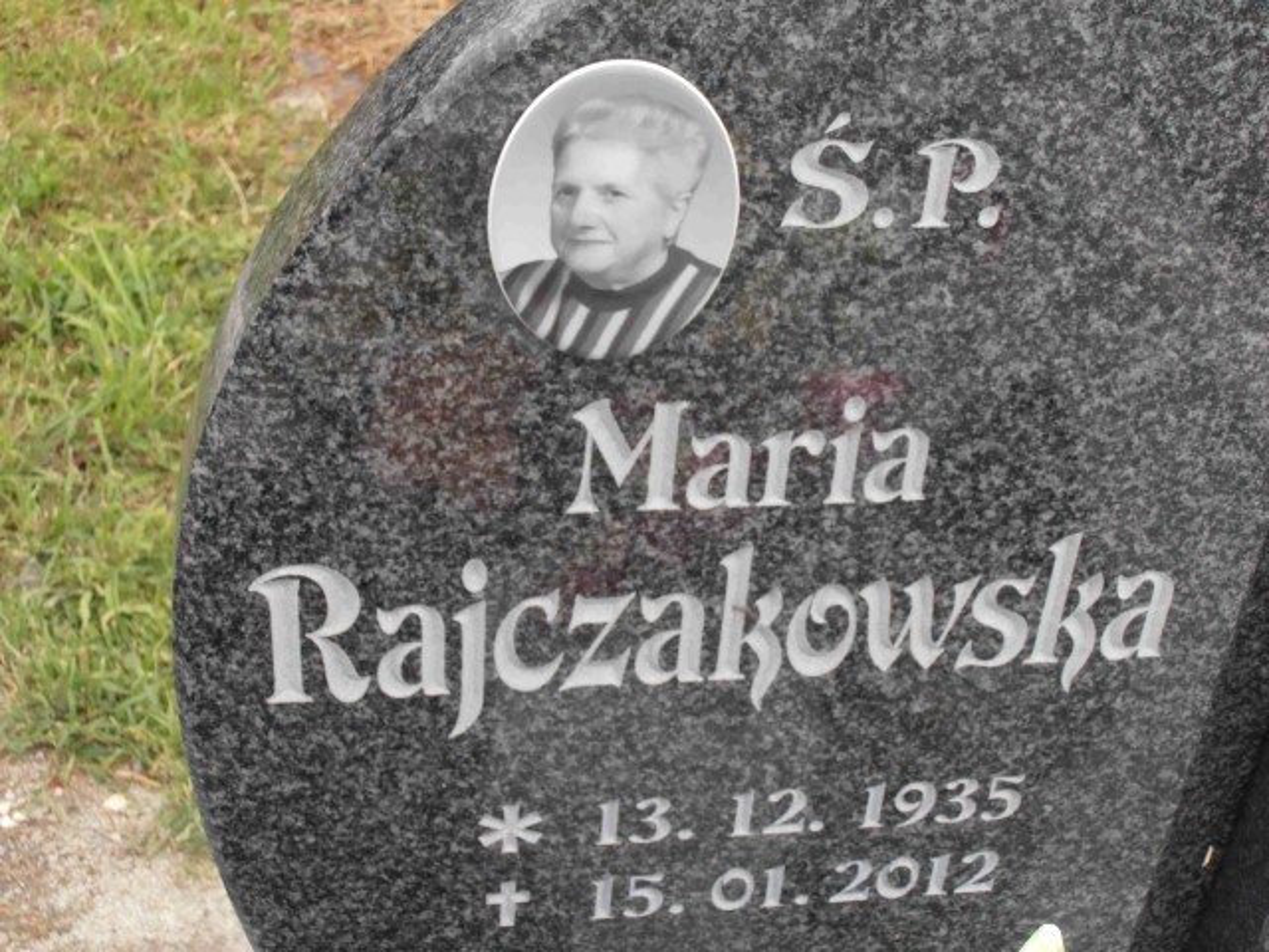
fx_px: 2090
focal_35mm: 57
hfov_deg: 33.8
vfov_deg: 25.7
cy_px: 476
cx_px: 634
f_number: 4.5
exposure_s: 1/250
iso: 80
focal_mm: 10.04
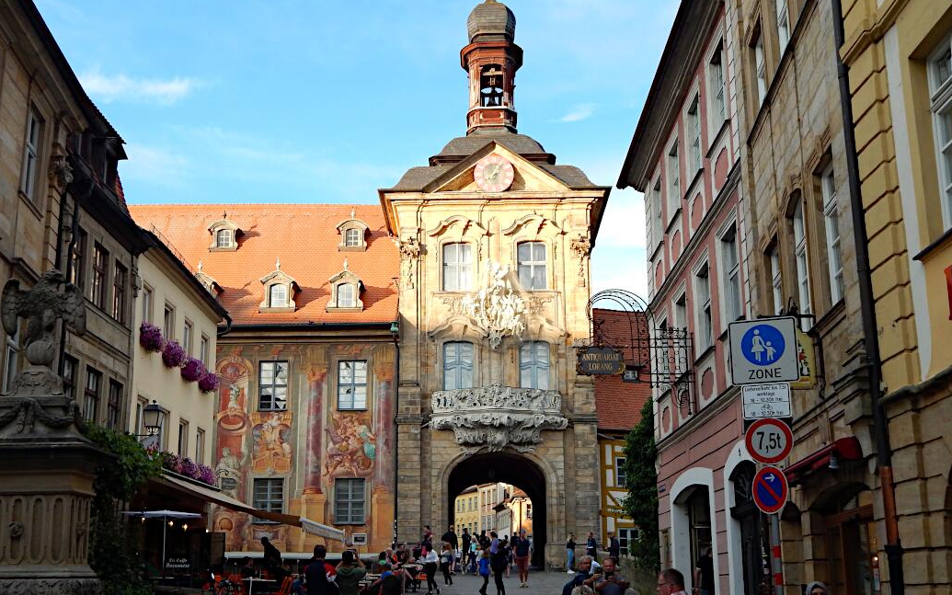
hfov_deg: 46.1
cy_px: 332
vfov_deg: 29.8
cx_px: 421
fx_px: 1116
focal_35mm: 43
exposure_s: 1/320
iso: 125
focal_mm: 6.1
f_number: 3.3
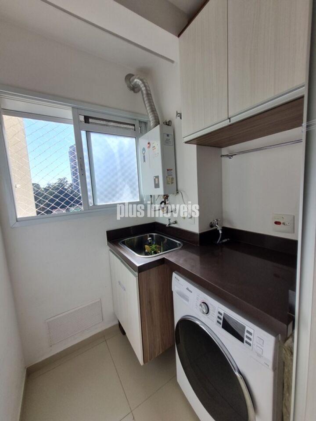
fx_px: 158
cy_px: 210
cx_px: 158
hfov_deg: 89.9
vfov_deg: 106.2
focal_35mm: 13
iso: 50
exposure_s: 1/604
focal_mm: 1.74
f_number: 2.2
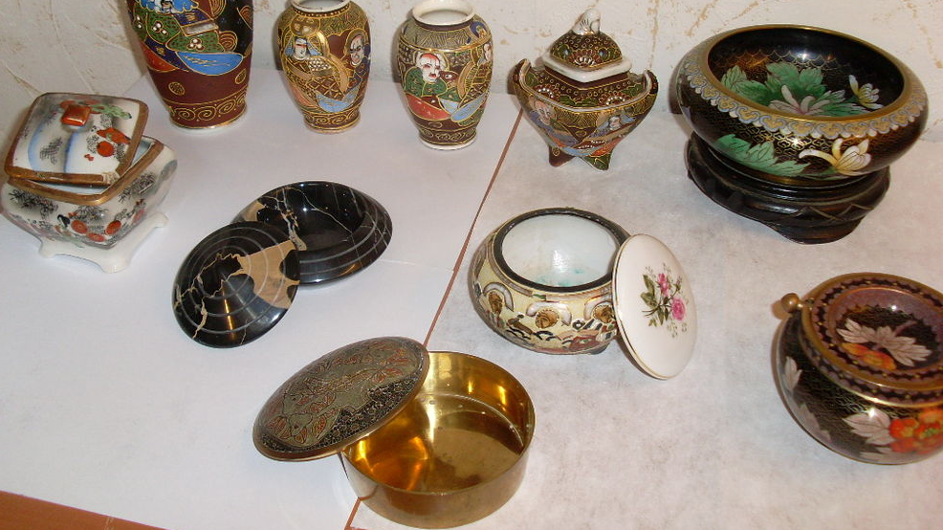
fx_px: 1050
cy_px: 196
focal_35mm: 42
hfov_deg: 48.4
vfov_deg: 28.2
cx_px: 472
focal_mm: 6.3
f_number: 3
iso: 100
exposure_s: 1/45
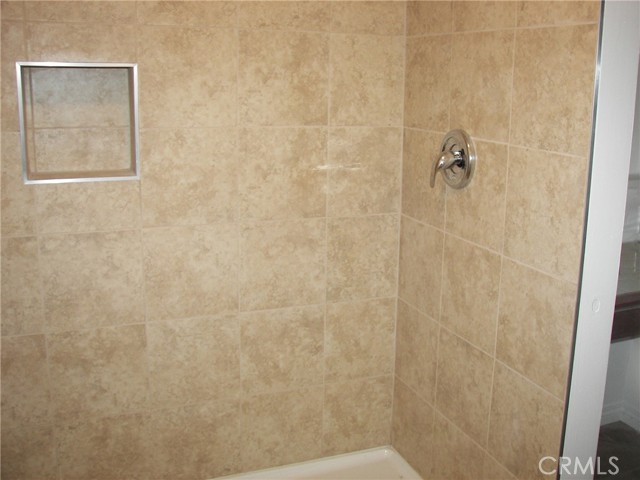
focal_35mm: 36
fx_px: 666
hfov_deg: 51.4
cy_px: 240
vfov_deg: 39.7
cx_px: 320
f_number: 2.8
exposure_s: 1/30
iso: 100
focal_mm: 6
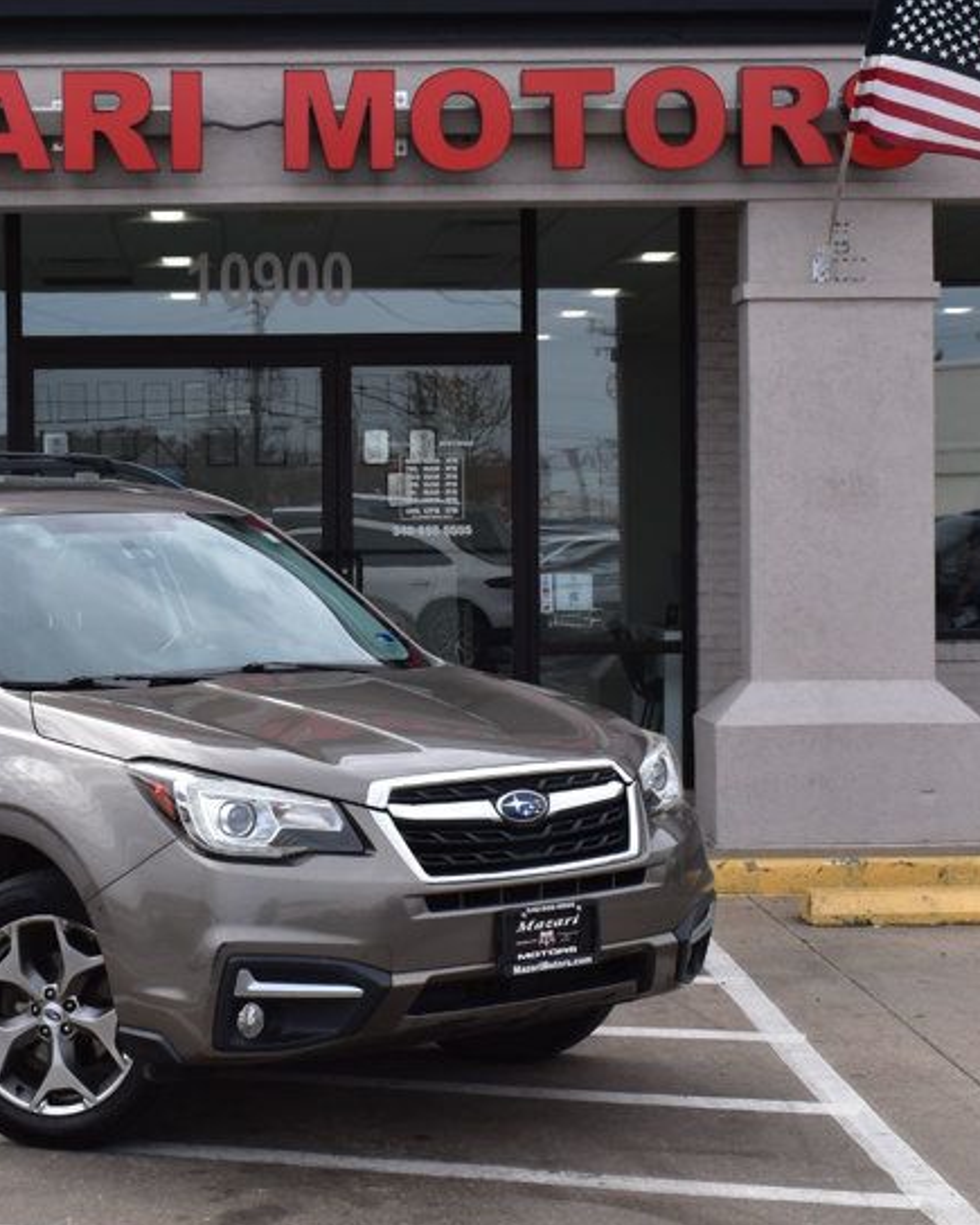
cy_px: 642
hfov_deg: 19.8
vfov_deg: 24.8
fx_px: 2788
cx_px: 282
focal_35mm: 77
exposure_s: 1/320
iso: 400
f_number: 10
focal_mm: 29
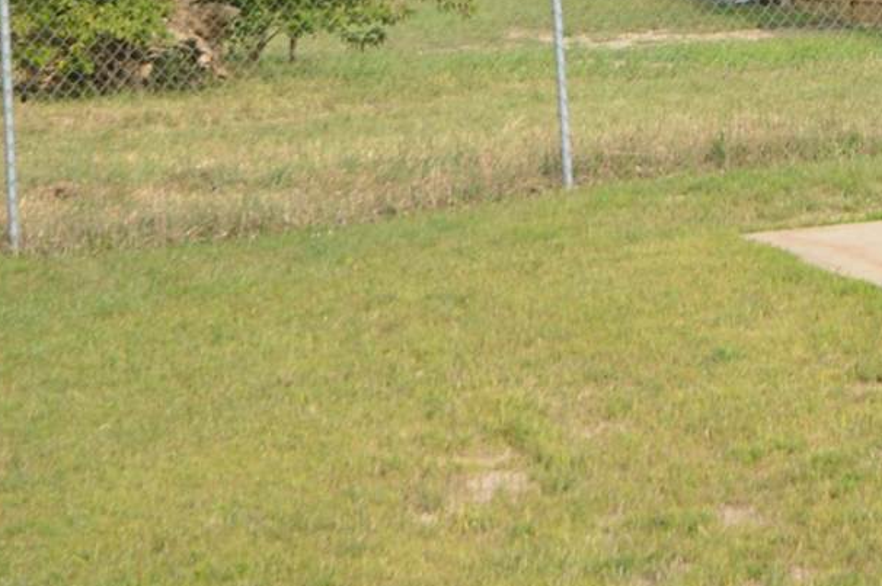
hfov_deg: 13.2
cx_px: 1004
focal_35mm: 152
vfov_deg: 8.8
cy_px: -292
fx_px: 3721
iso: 100
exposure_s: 1/160
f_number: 6.3
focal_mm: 20
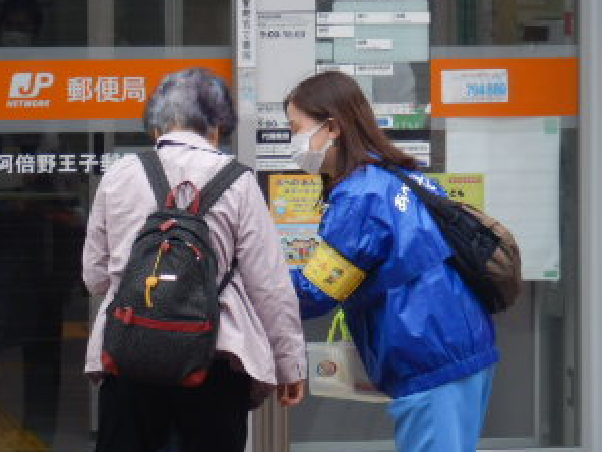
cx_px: 264
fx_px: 3461
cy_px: 281
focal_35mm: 199
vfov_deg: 7.5
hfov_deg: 9.9
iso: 125
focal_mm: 16.6
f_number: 4.7
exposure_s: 1/200
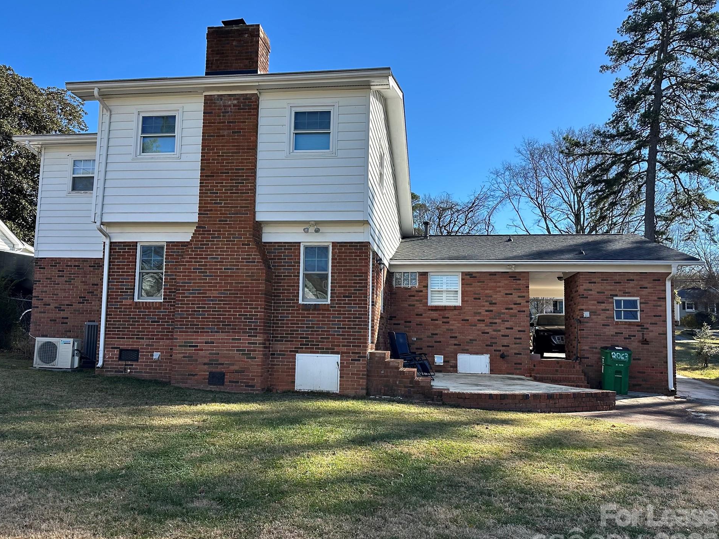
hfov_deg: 67.3
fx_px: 540
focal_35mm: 26
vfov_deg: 53.0
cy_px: 284
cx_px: 357
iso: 80
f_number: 1.78
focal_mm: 6.86
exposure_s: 1/1988
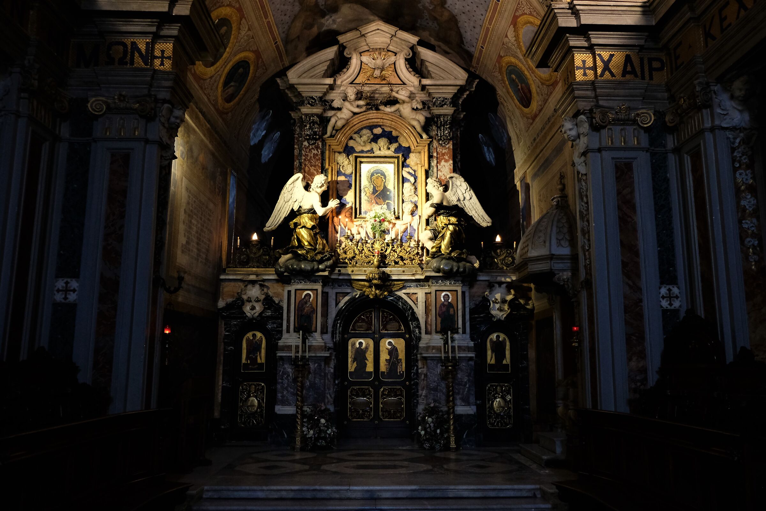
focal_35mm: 27
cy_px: 256
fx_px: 574
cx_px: 383
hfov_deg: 67.4
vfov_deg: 47.9
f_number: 2.8
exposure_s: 1/30
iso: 3200
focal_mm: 18
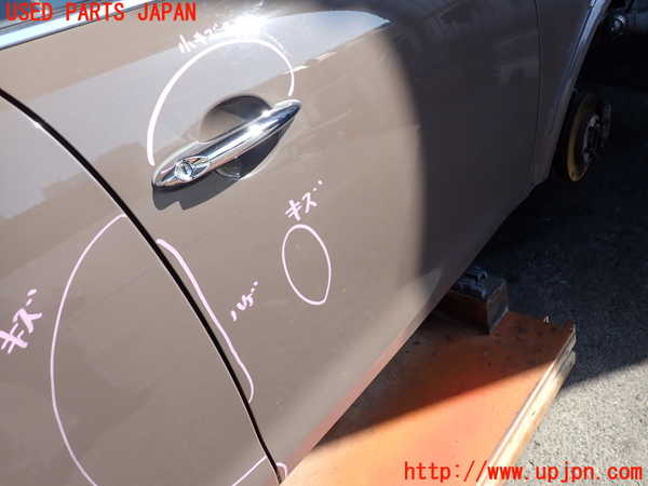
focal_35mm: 25
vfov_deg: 54.9
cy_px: 243
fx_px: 468
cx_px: 324
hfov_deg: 69.4
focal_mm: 4.5
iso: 100
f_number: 2.8
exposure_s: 1/500
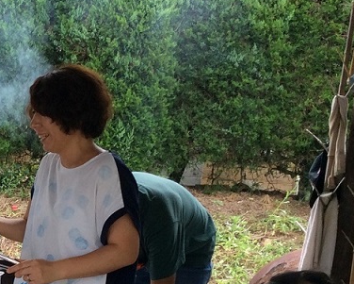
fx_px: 891
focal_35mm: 85
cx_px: -112
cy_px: 245
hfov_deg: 20.4
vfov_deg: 17.8
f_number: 2.4
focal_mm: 3.3
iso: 40
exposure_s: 1/120
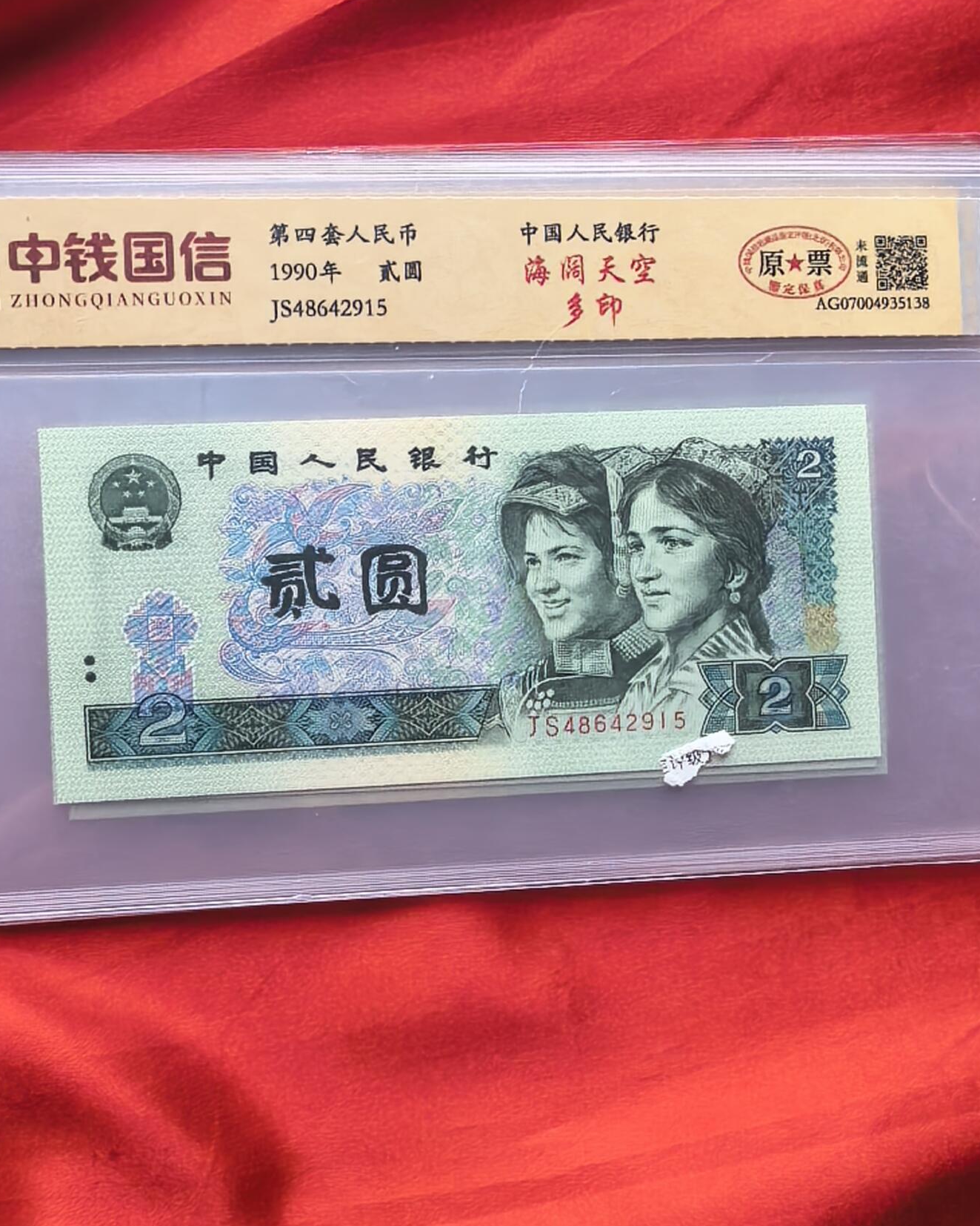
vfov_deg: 36.7
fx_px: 1849
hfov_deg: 29.7
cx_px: 493
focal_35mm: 51
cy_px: 623
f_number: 2.2
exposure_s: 1/100
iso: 125
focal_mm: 1.95
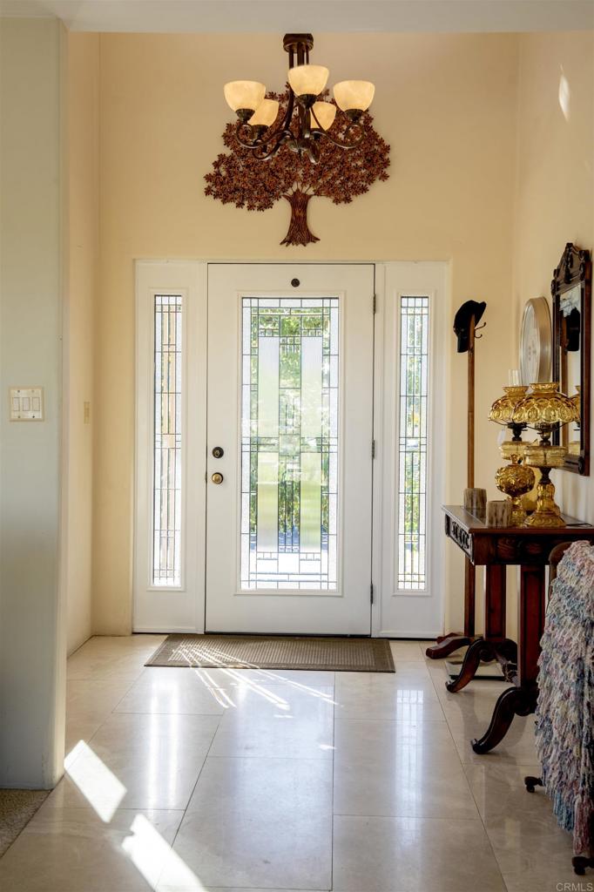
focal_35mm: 45
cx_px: 297
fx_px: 1114
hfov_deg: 29.8
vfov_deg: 43.6
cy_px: 446
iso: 200
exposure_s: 1/60
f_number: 9
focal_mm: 45
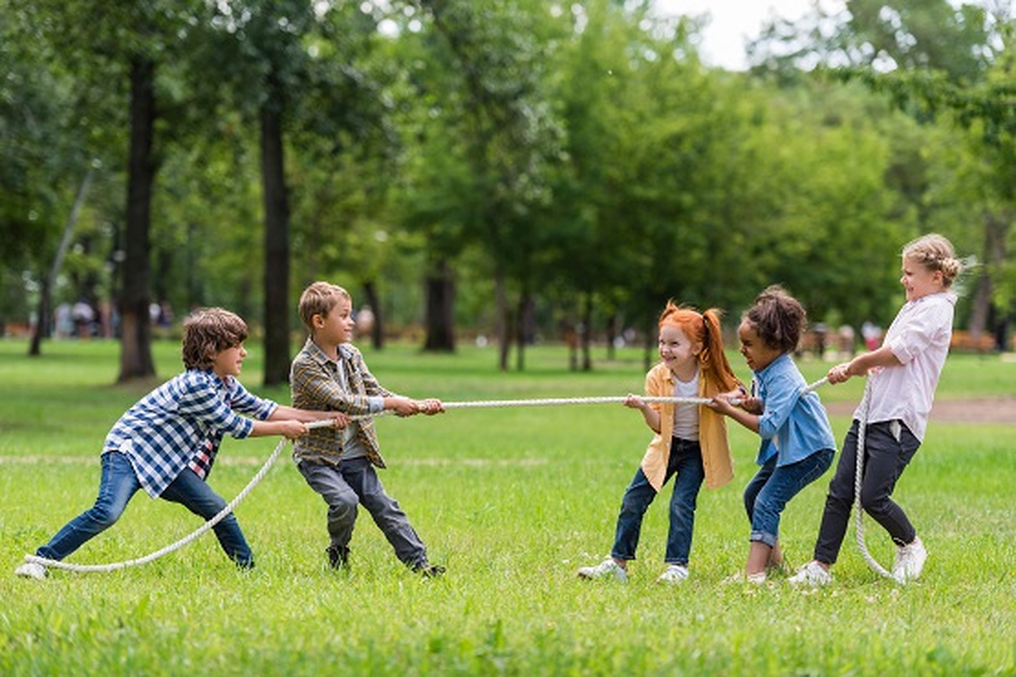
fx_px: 3443
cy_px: 338
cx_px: 508
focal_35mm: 122
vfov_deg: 11.2
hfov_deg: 16.8
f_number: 2.8
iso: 320
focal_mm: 122
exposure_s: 1/640
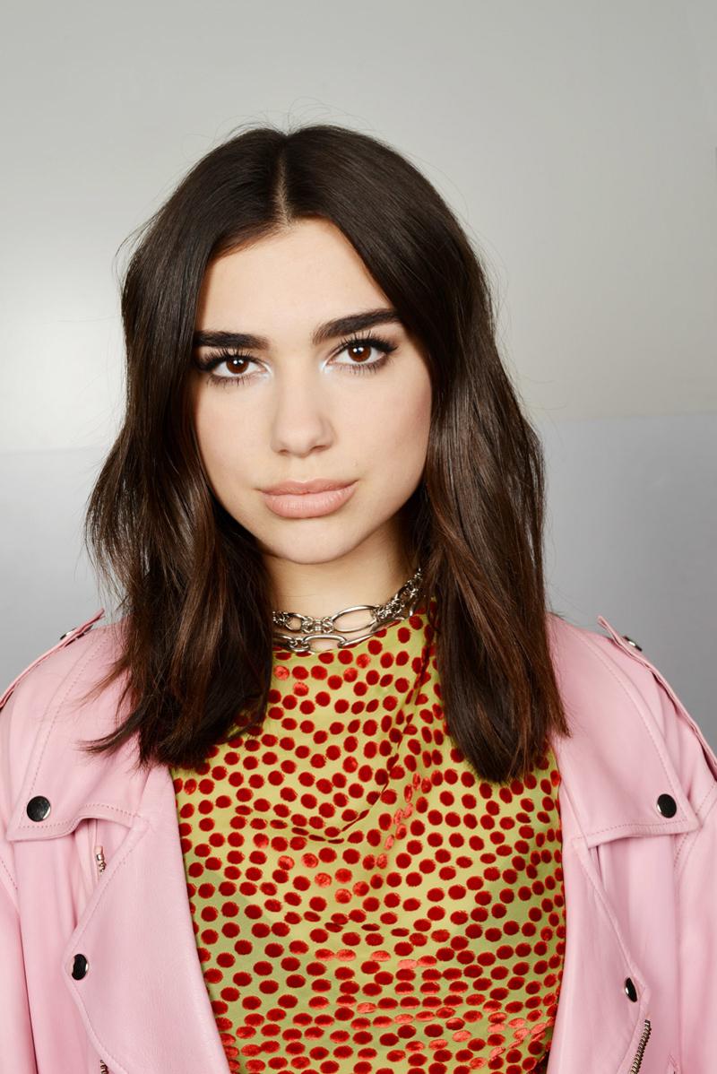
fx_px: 1492
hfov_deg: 27.0
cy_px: 537
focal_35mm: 50
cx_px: 358
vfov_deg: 39.6
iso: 250
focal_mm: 50
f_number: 10
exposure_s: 1/200
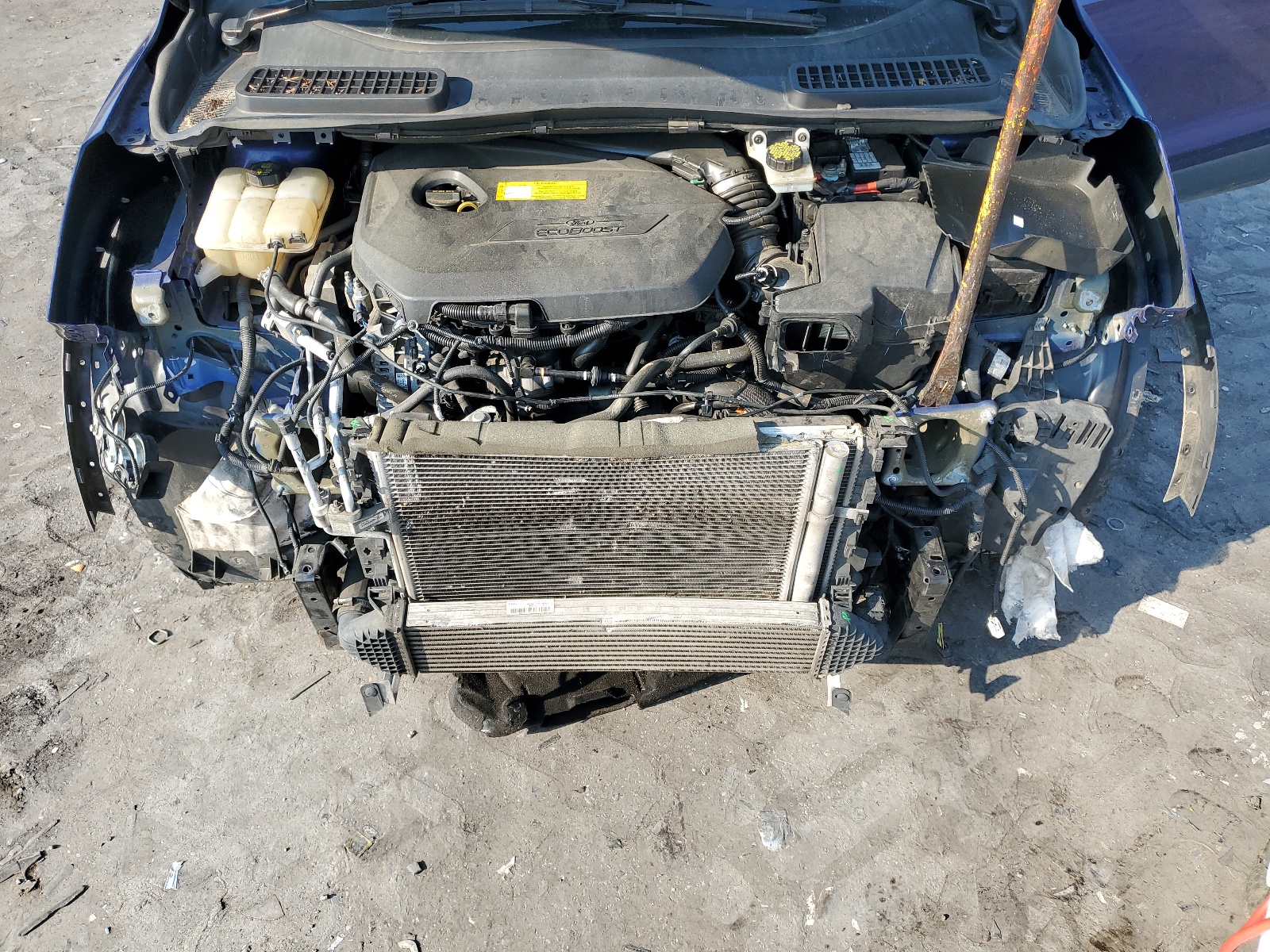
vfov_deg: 53.1
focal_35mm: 26
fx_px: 954
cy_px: 476
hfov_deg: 67.3
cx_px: 635
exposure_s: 1/909
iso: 50
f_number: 1.5
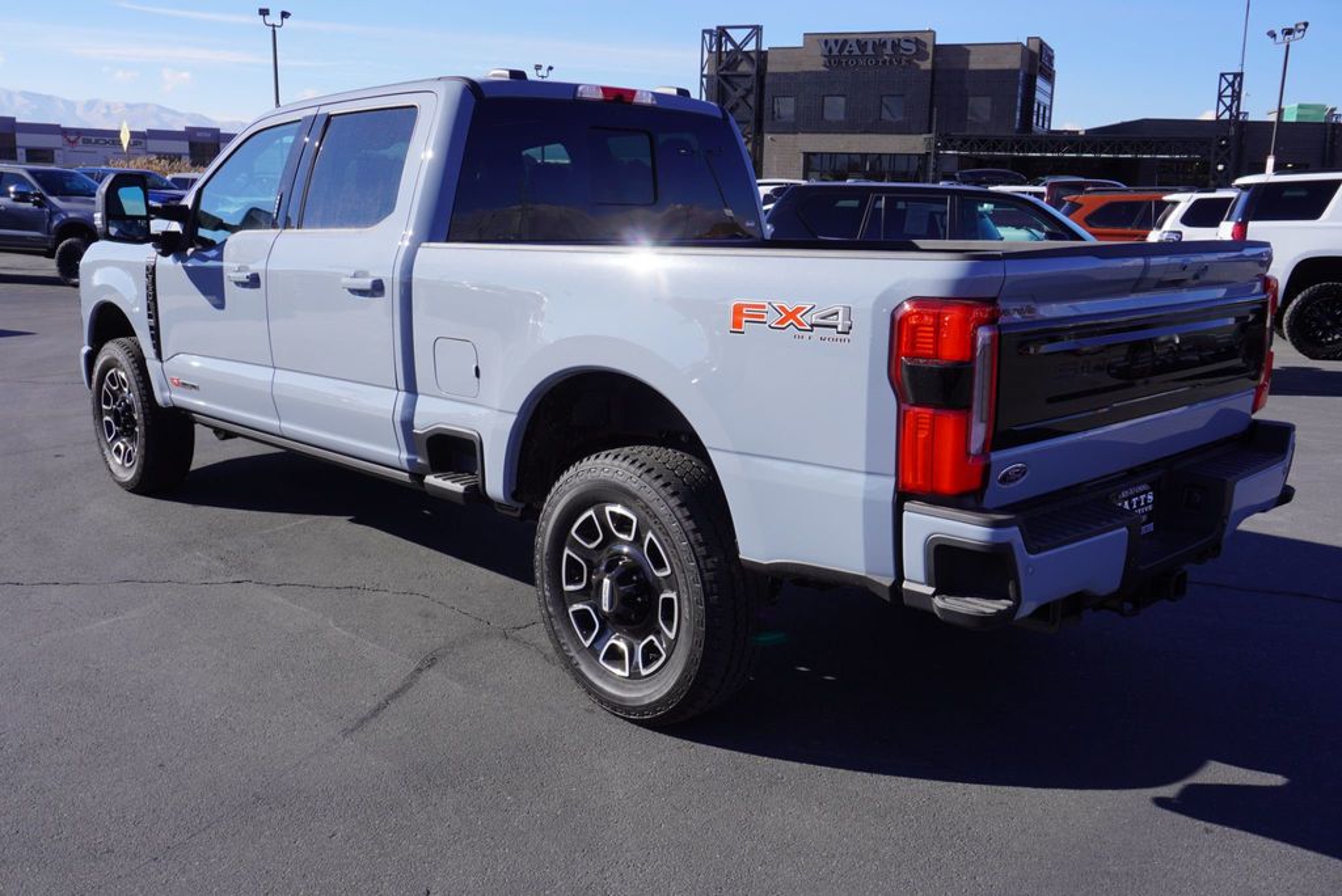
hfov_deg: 57.2
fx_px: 1231
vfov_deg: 40.0
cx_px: 671
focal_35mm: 33
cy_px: 448
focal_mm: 22
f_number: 10
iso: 100
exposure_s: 1/160
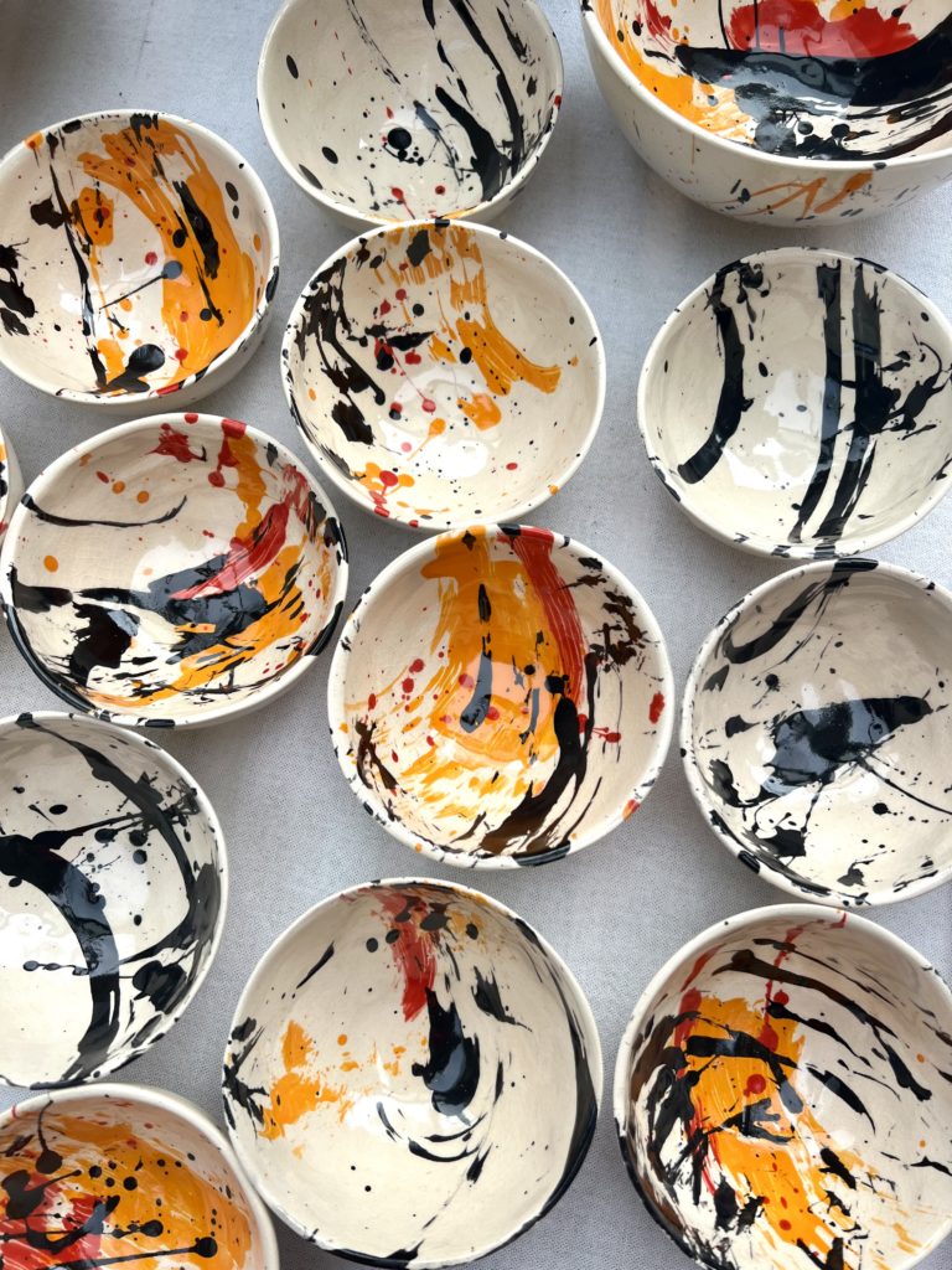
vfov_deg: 67.3
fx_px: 953
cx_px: 476
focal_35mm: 26
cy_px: 635
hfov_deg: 53.1
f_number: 1.5
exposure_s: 1/270
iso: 40
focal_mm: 5.7
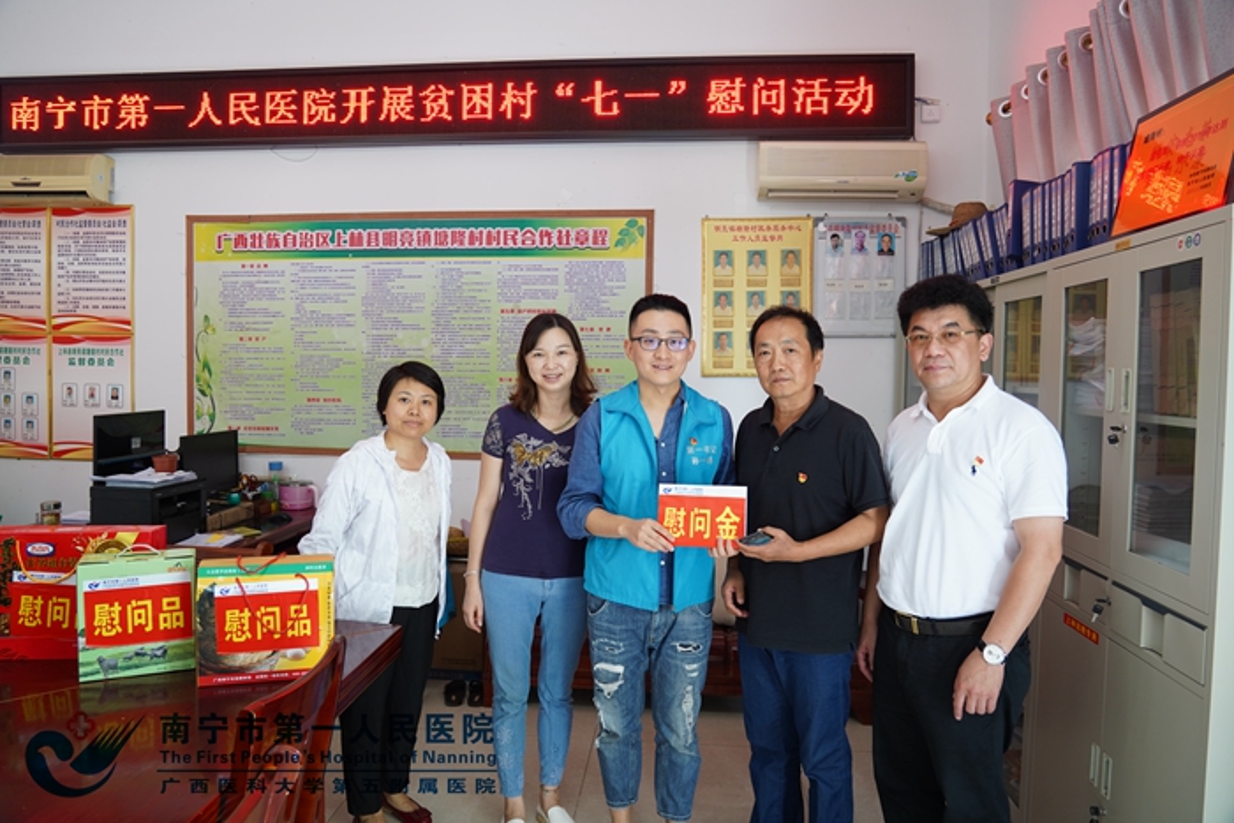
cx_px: 617
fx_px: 857
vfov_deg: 51.3
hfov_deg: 71.5
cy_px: 412
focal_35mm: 25
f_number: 4
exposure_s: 1/20
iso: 320
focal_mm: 25
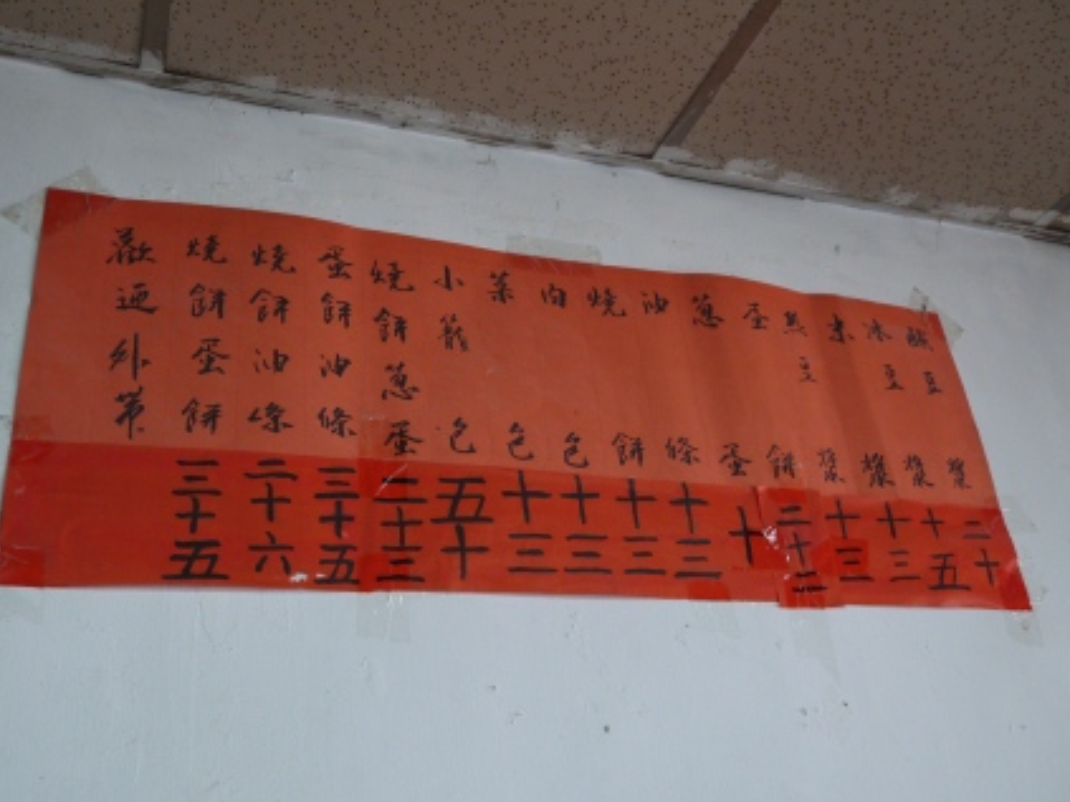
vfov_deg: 39.6
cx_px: 508
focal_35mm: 36
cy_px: 402
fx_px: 1112
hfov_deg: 51.3
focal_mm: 17
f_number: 4.1
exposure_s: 1/60
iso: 640
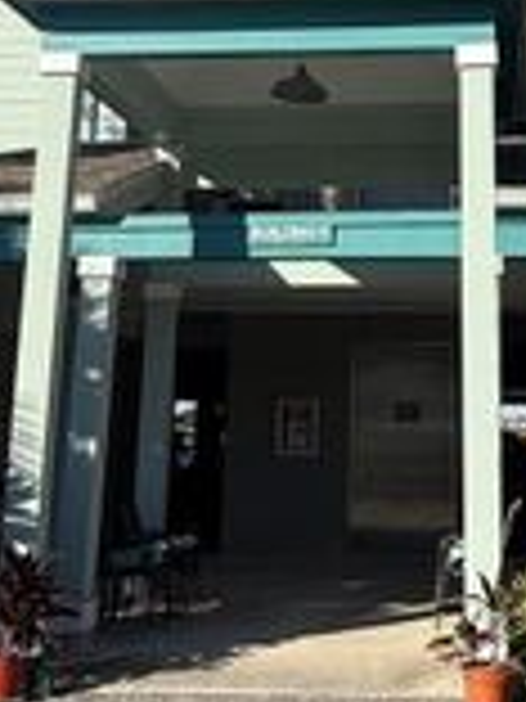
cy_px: 97
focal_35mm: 60
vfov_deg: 31.0
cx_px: 423
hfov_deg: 24.0
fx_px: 1216
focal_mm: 2.22
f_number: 2.2
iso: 50
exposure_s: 1/2506
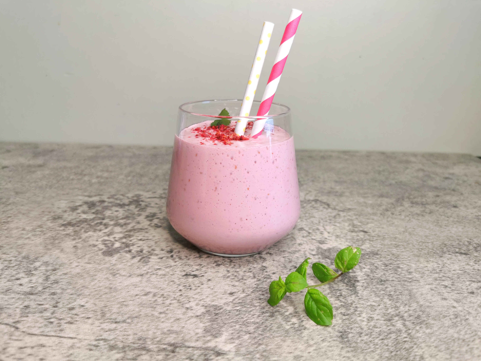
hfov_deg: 65.3
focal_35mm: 27
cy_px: 180
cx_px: 240
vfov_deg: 51.4
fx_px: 375
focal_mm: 5.56
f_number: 1.6
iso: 64
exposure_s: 1/100
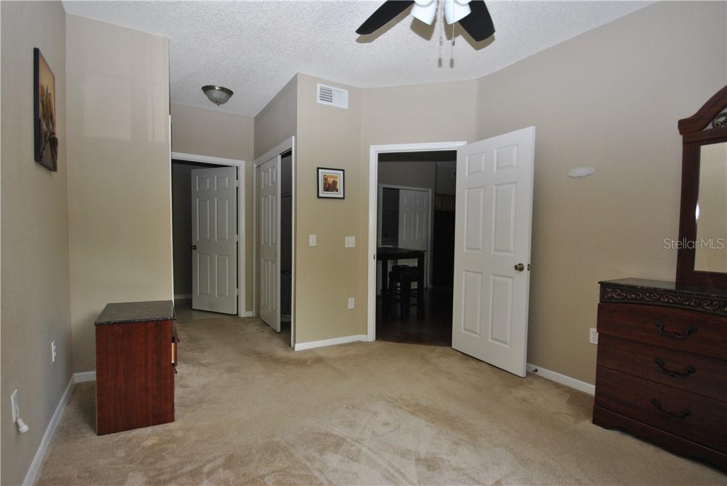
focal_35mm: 17
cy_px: 243
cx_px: 364
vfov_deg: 69.8
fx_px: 349
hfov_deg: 92.4
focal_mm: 11.5
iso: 200
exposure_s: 1/60
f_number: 4
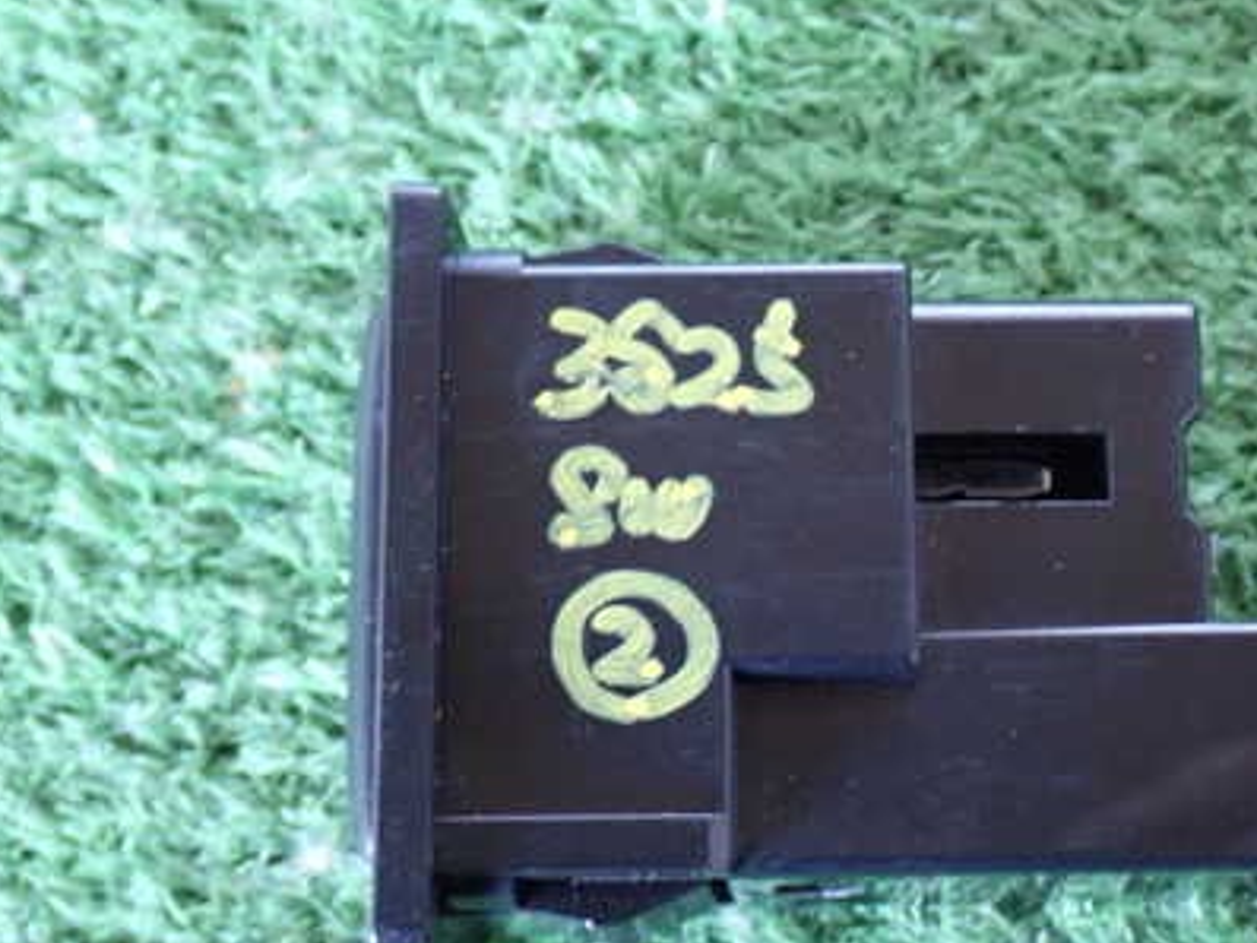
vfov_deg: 20.7
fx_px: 2579
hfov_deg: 27.2
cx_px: 877
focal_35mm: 71
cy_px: 576
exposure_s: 1/15
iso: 800
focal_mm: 8.4
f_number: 3.1
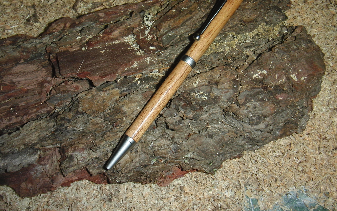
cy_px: 86
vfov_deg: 30.5
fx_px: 386
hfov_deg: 47.2
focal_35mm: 42
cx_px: 172
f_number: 3.9
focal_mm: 6.66
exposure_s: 1/40
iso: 100
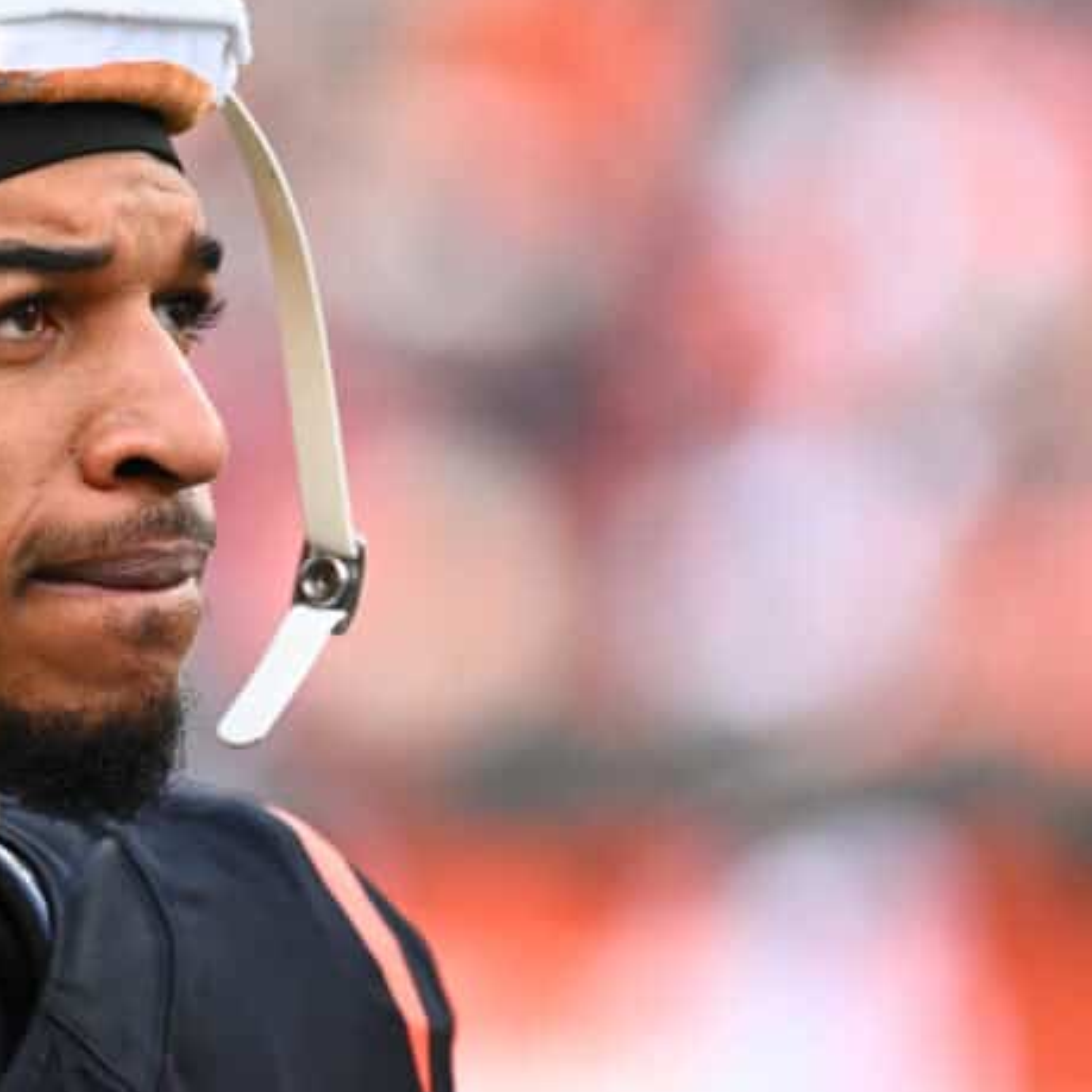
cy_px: 496
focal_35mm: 759
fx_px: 27089
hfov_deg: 2.3
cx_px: 26
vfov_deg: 2.3
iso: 1250
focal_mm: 400
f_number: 4.5
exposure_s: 1/1600
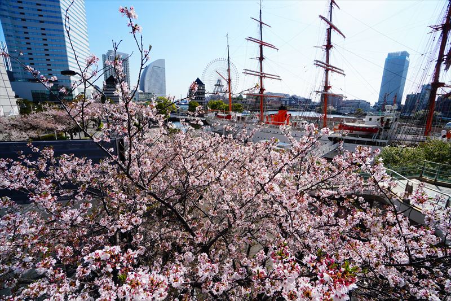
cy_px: 150
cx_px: 226
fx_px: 188
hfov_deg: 100.4
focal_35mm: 15
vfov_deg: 77.3
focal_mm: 10
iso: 100
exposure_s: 1/320
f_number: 8
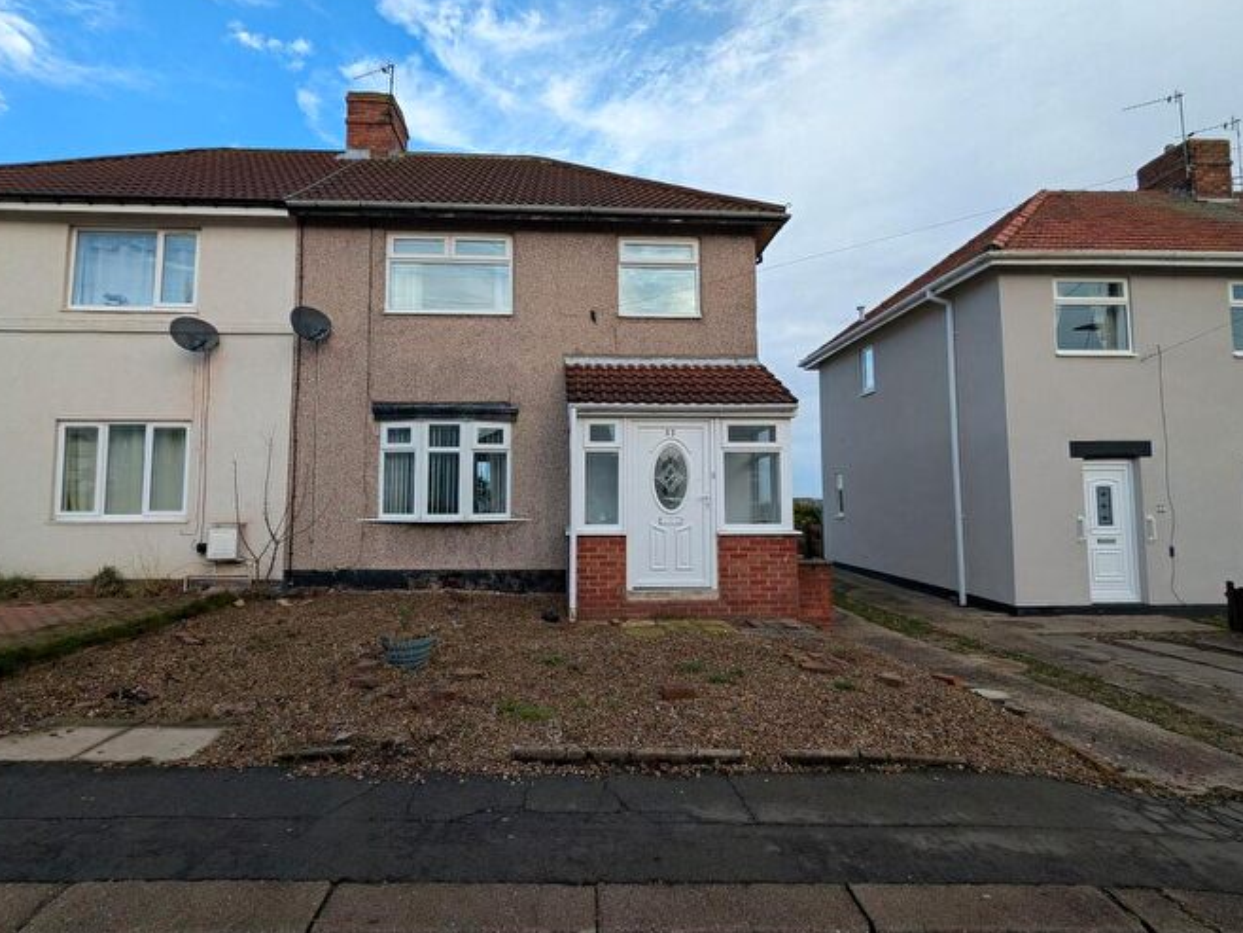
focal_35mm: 17
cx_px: 604
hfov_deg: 91.0
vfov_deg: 74.7
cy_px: 446
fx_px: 611
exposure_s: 1/441
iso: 50
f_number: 2.2
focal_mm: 2.35
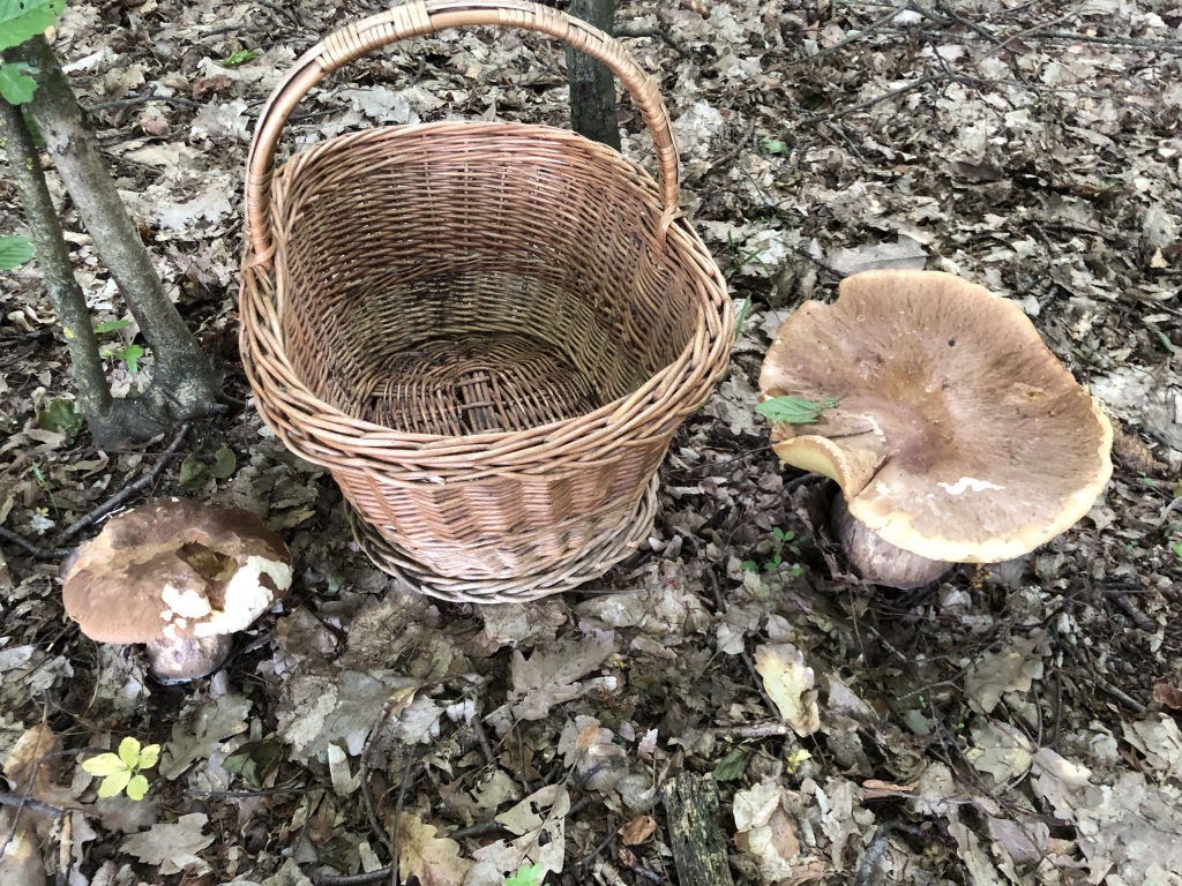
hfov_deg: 63.4
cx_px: 591
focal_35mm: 28
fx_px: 956
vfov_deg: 49.7
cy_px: 443
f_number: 1.8
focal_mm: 4
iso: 100
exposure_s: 1/15
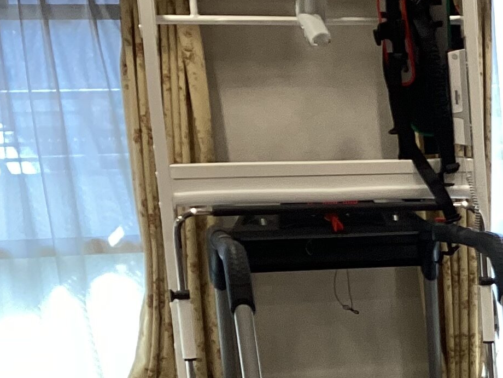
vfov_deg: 12.9
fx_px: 1598
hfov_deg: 16.5
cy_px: 516
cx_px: 731
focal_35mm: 110
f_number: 2.4
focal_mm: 3.3
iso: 80
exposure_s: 1/100
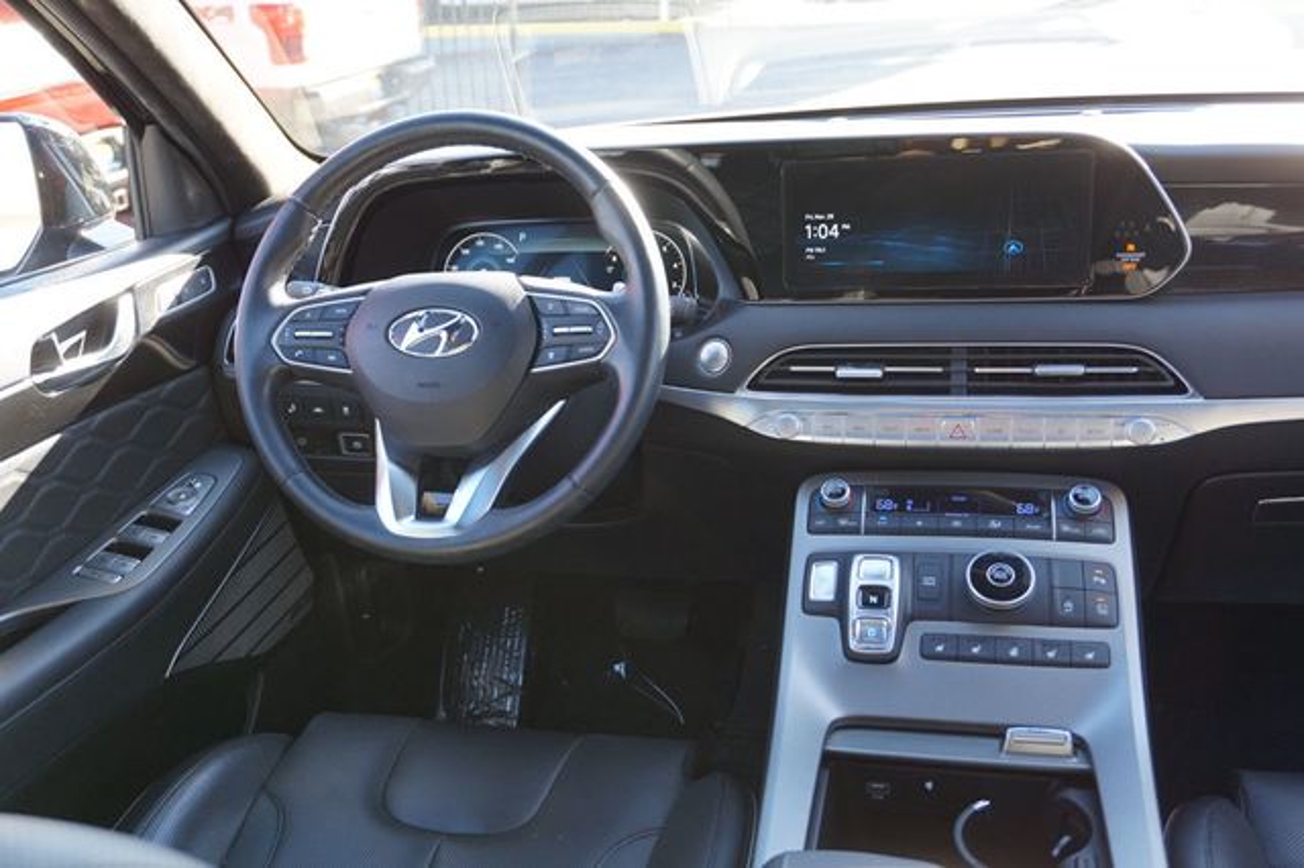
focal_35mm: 33
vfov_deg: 39.9
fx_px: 1195
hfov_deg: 57.2
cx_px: 652
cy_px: 434
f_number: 4
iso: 250
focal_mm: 22
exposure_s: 1/60
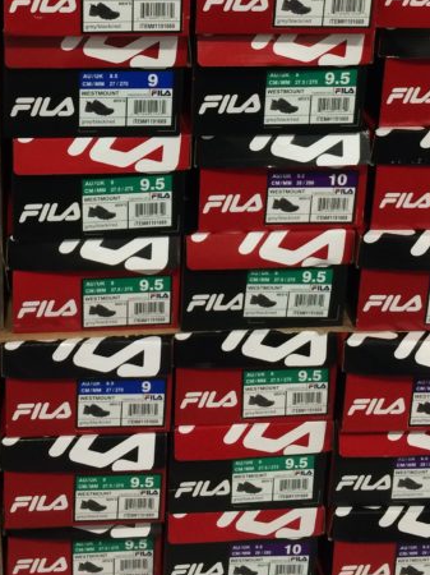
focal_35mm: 66
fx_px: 1094
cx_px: 124
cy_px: 41
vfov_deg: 28.1
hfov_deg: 22.1
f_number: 2.2
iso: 100
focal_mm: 4.15
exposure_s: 1/30
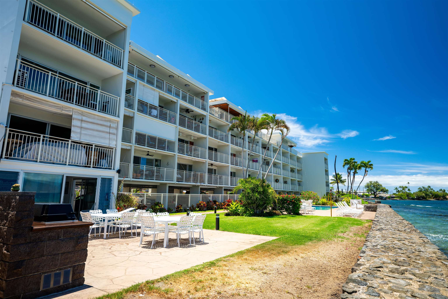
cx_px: 224
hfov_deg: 81.2
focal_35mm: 21
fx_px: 261
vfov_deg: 59.5
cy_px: 150
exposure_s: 1/1000
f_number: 5
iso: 320
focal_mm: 21
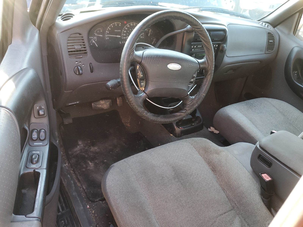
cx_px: 152
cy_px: 114
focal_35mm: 26
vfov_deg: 53.1
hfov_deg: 67.3
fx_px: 228
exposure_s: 1/60.2
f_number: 1.5
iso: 100
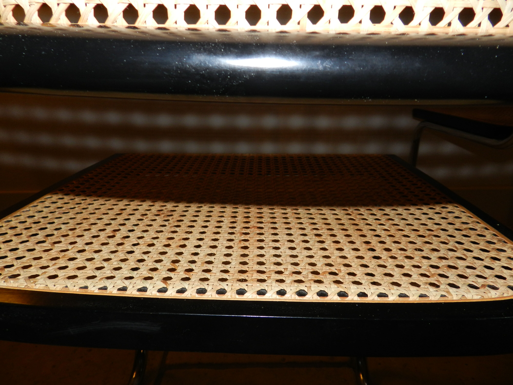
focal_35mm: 23
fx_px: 341
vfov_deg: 58.9
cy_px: 192
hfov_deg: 73.9
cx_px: 256
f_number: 3.4
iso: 200
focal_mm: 4
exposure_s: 1/60
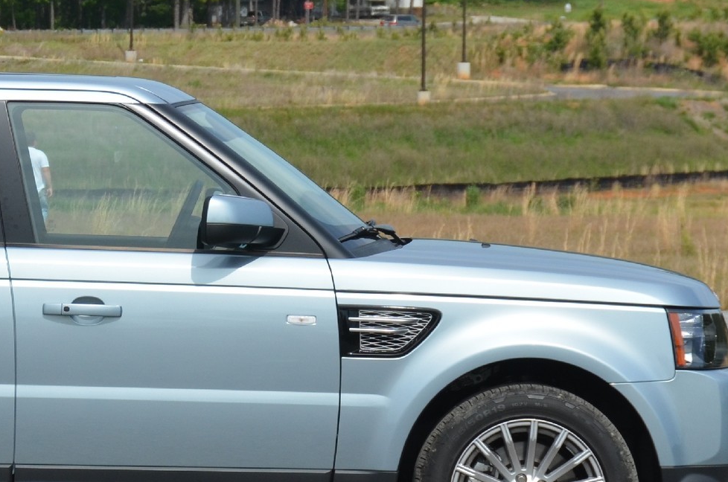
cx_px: 105
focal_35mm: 230
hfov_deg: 8.9
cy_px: 277
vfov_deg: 5.9
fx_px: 4642
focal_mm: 60
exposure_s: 1/1600
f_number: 7.1
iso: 400
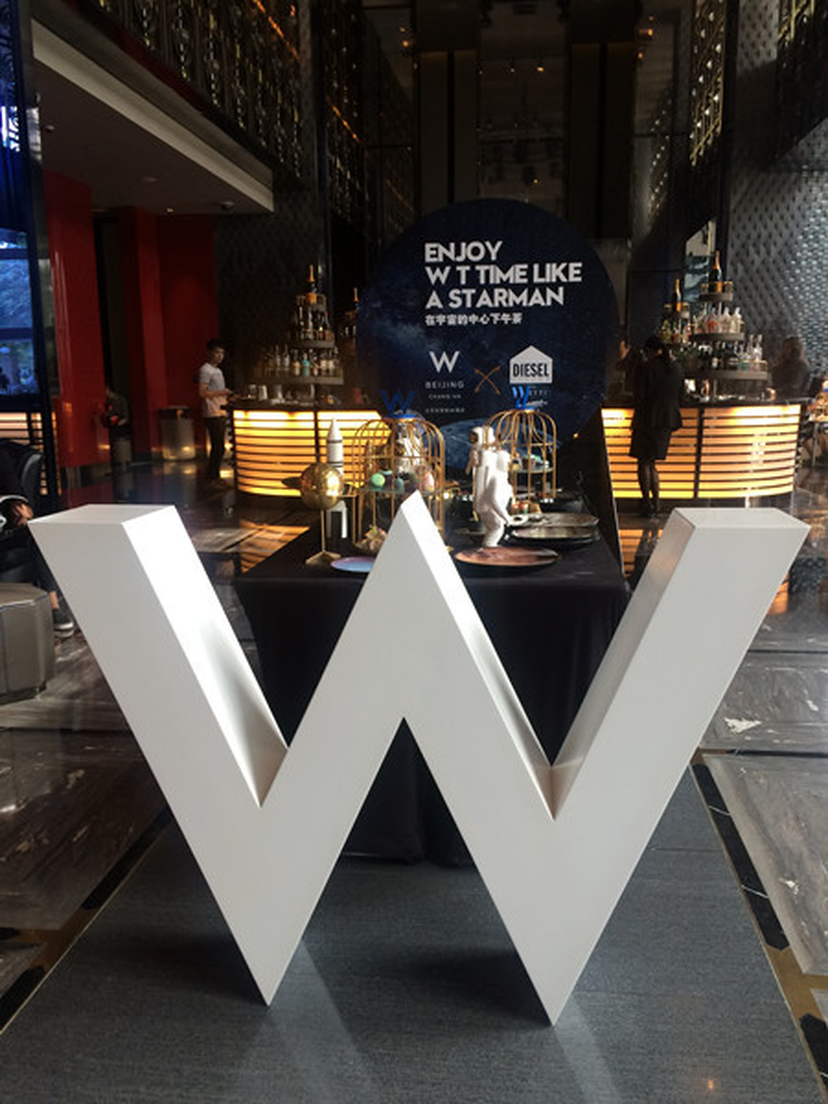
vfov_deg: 61.7
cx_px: 414
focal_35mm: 29
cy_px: 552
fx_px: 925
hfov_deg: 48.2
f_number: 2.2
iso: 32
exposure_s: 1/33
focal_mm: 4.15
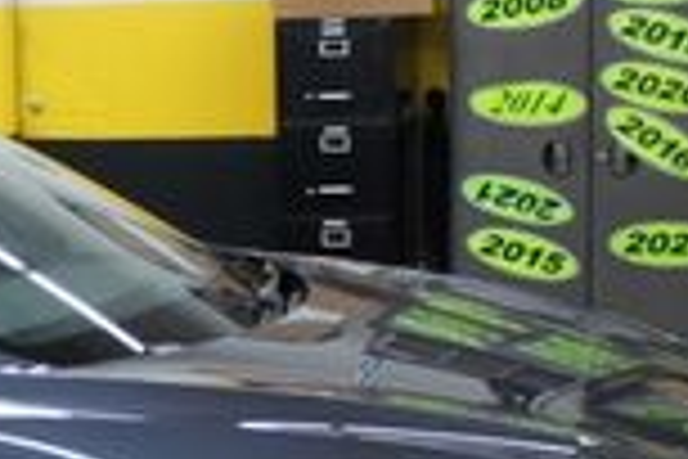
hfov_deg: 16.4
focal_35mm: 113
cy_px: 274
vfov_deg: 12.1
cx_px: -360
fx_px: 2159
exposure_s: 1/30
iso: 250
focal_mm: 18
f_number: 3.5
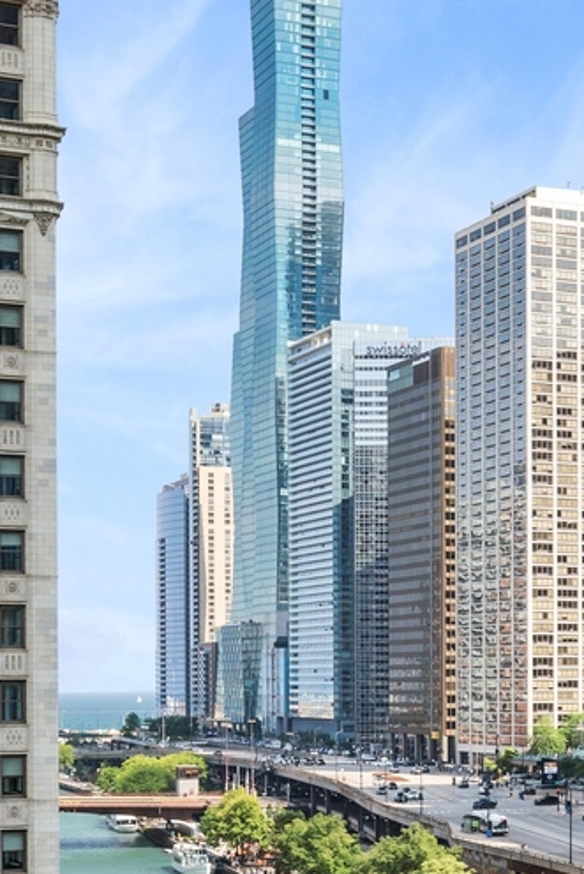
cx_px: 550
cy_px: 730
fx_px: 1799
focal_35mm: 74
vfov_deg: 26.7
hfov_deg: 18.1
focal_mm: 23
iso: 400
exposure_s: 1/160
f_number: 8
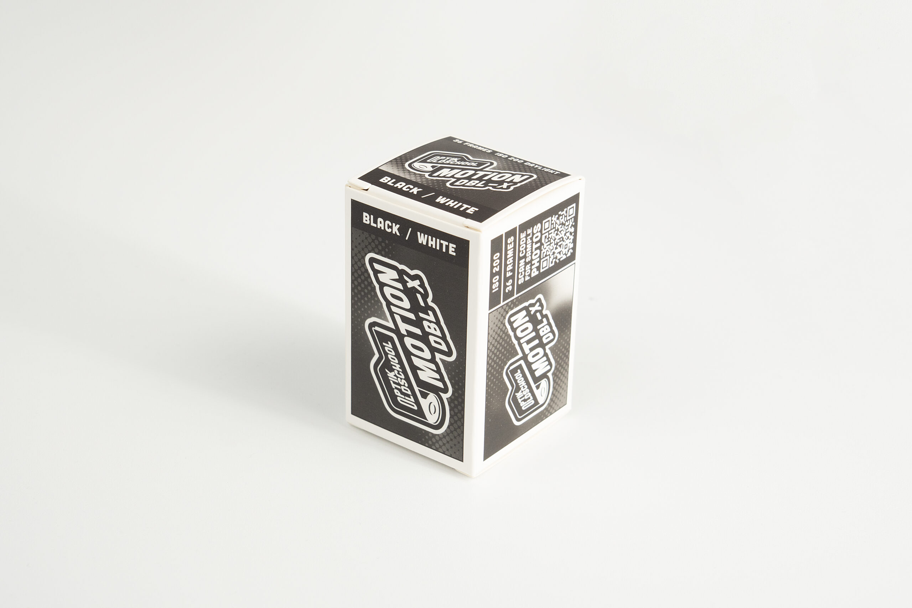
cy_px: 304
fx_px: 1900
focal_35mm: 75
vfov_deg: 18.2
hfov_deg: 27.0
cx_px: 456
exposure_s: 1/30
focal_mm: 50
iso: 400
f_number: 10
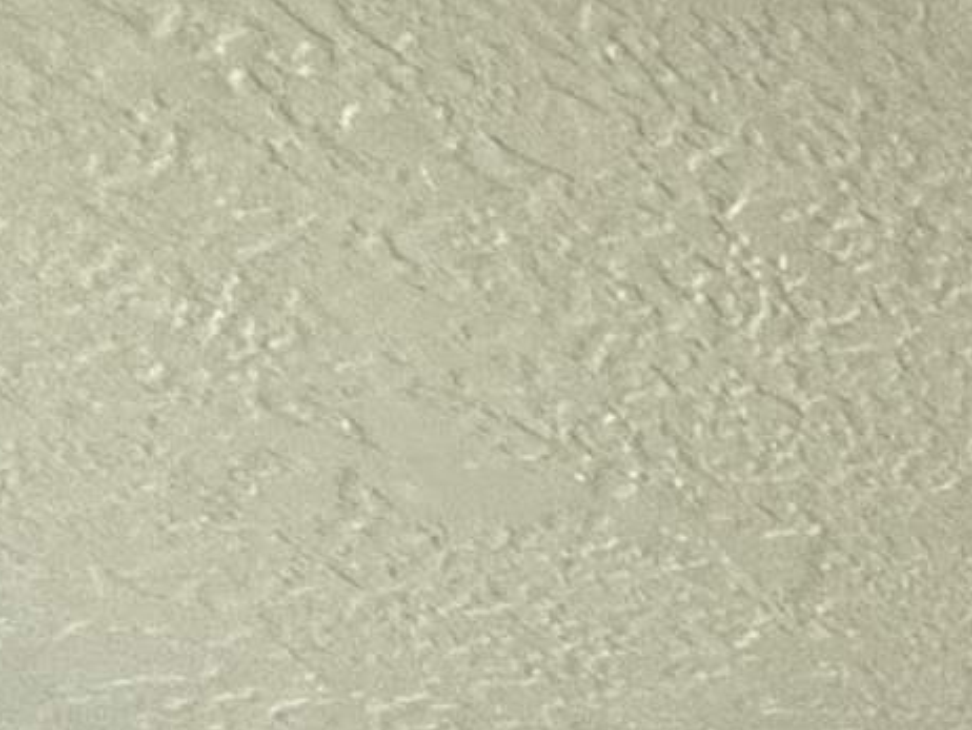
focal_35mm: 93
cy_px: 2287
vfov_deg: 10.4
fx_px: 2613
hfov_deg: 11.3
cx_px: 2964
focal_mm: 2.22
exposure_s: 1/99
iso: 125
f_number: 2.2
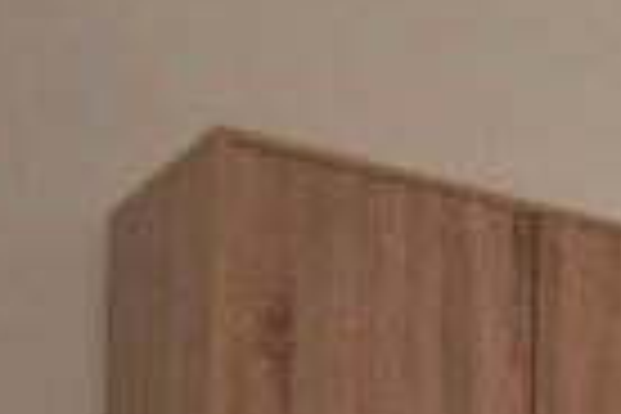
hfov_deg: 16.9
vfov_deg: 14.8
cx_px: 1296
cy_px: 673
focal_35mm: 84
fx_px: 1441
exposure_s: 1/125
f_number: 5.6
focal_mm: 11
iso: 400
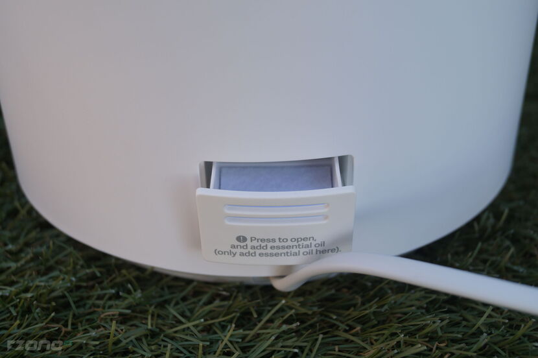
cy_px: 179
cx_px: 269
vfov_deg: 29.8
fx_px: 672
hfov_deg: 43.6
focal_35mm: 45
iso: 100
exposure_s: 1/100
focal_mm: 30
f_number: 6.3
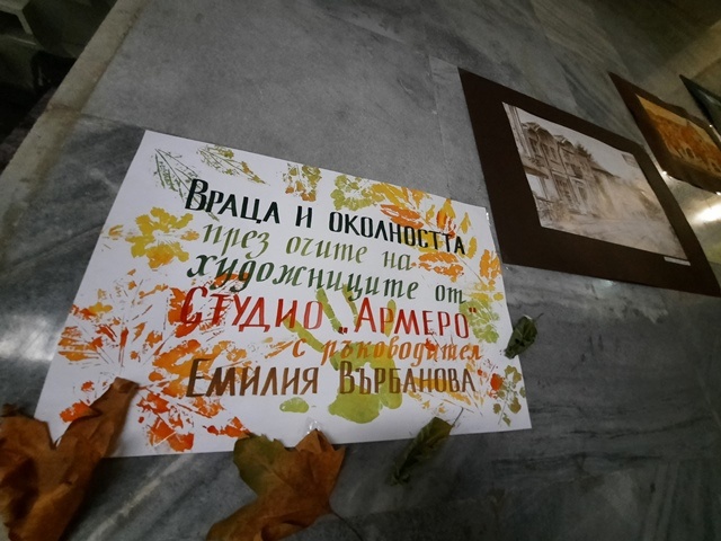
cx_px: 360
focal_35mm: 13
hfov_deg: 106.2
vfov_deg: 89.9
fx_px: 271
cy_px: 270
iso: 640
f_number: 2.2
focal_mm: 1.74
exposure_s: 1/20
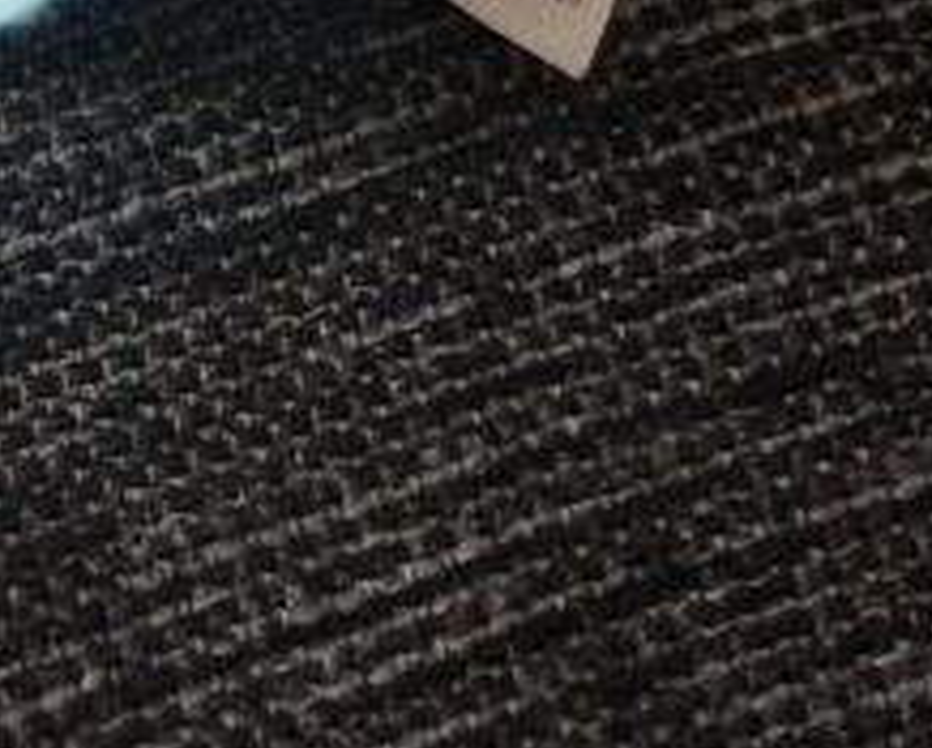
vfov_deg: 9.1
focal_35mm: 144
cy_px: -1316
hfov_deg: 10.8
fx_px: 3977
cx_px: -1496
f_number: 1.8
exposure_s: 1/100
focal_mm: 5.4
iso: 50
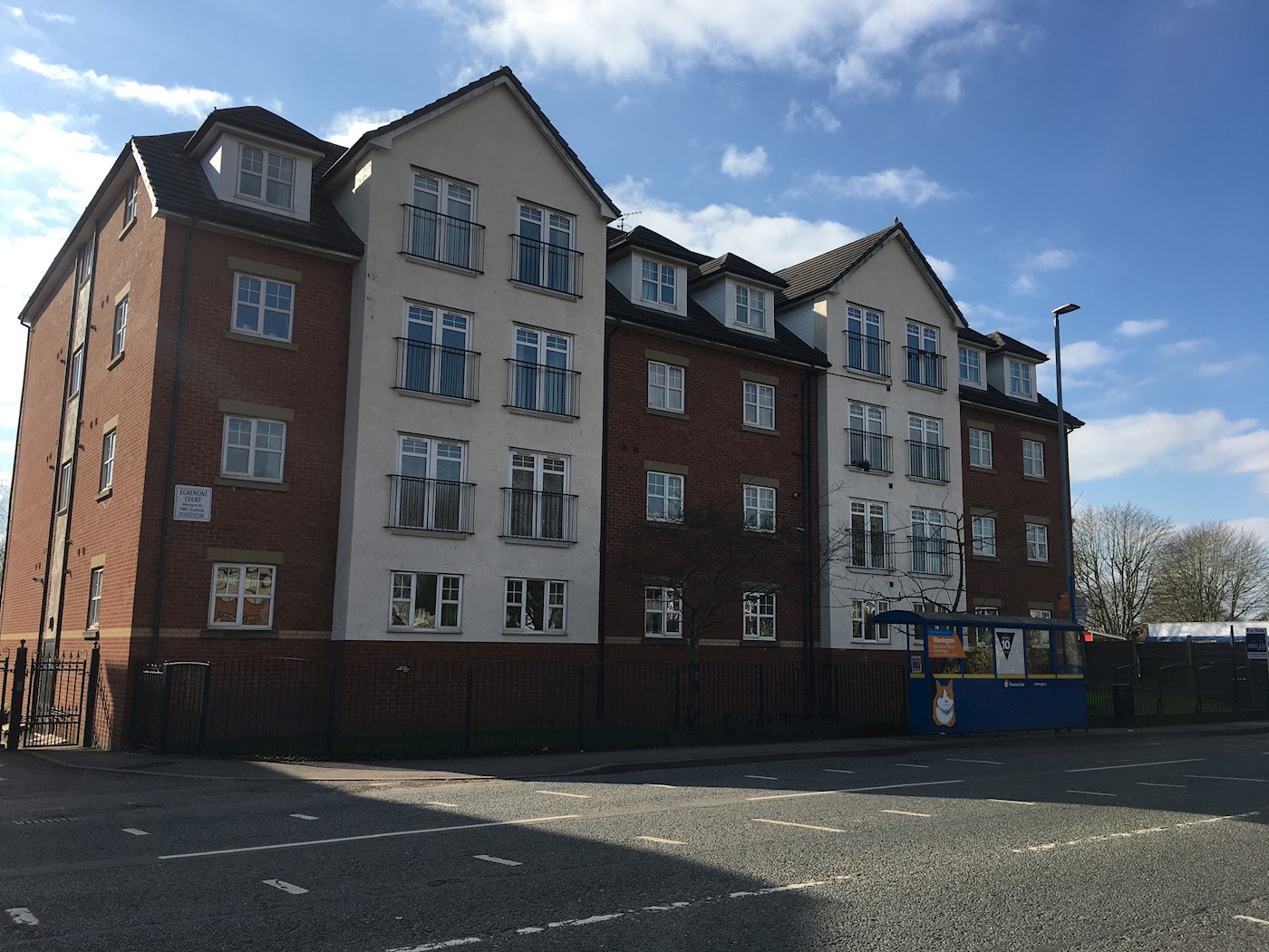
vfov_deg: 48.2
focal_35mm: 29
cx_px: 634
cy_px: 476
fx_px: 1063
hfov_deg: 61.7
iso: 25
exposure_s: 1/1374
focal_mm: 4.15
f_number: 2.2
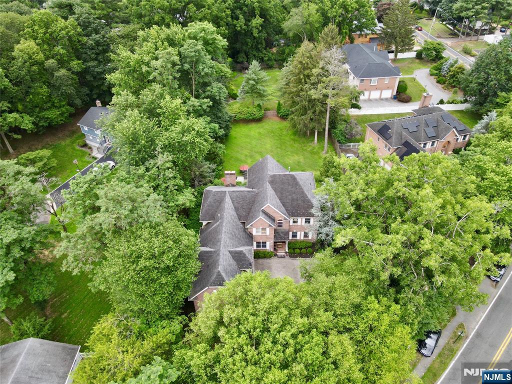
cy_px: 192
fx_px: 355
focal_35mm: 24
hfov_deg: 71.6
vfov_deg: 56.8
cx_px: 256
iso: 380
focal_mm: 4.5
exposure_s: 1/13
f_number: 2.8
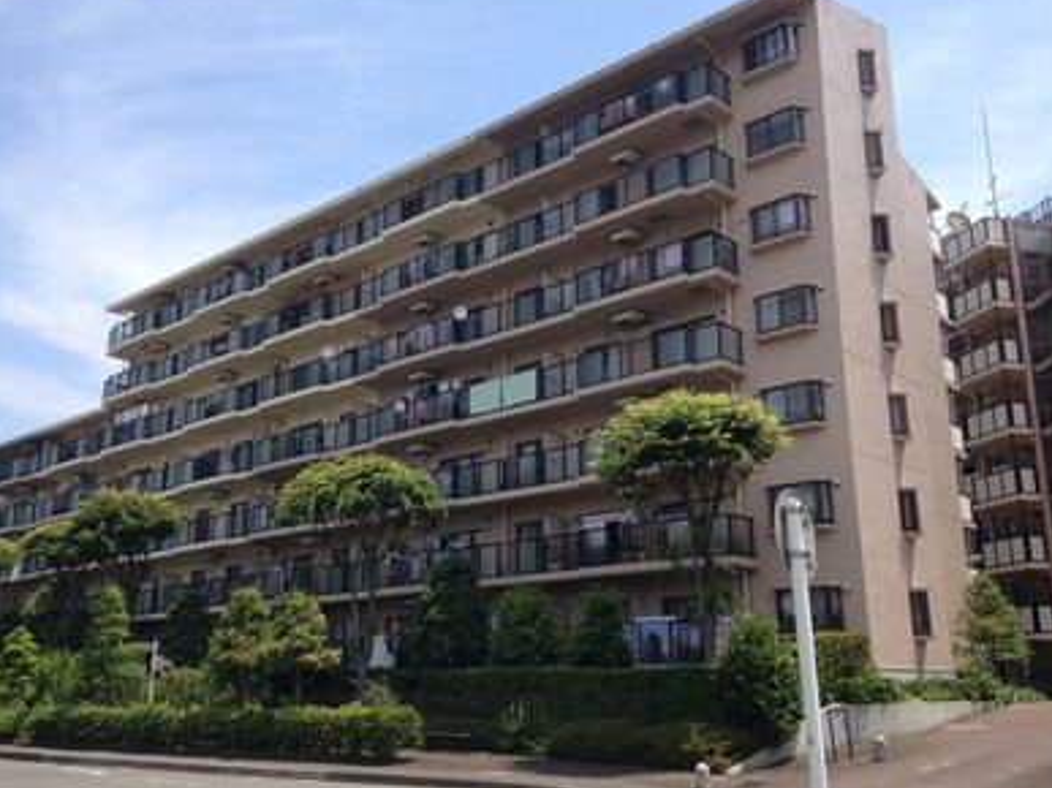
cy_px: 390
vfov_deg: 37.7
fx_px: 1154
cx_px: 519
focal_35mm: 38
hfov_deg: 49.0
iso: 50
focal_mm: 4.28
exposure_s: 1/1346
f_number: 2.4
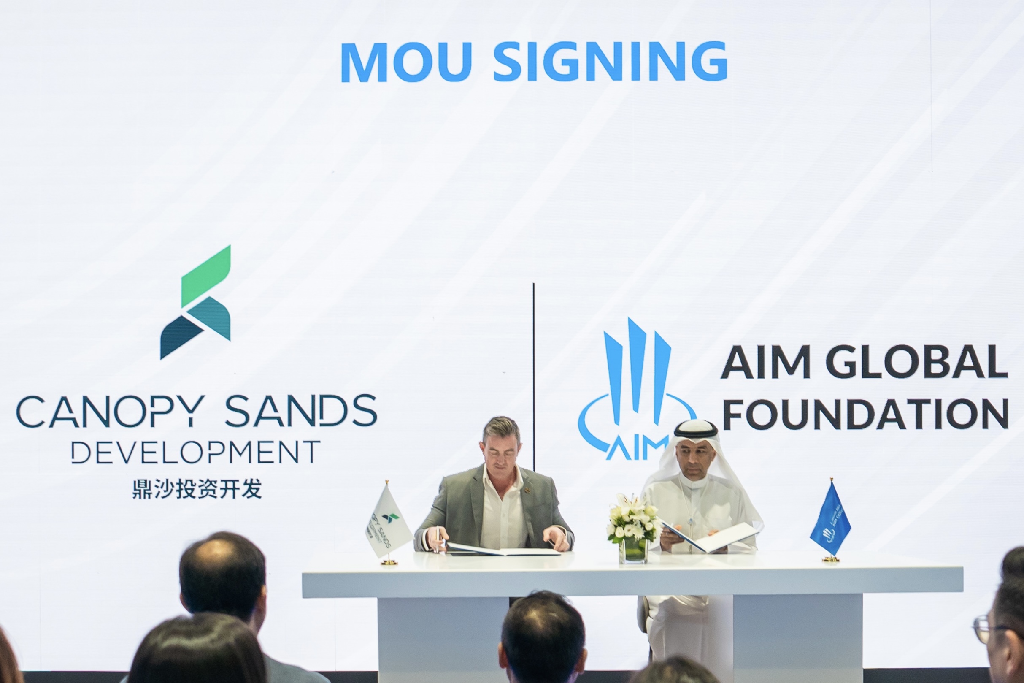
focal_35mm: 36
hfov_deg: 53.1
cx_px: 512
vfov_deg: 36.9
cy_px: 342
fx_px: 1024
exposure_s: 1/100
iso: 640
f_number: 2.8
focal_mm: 24
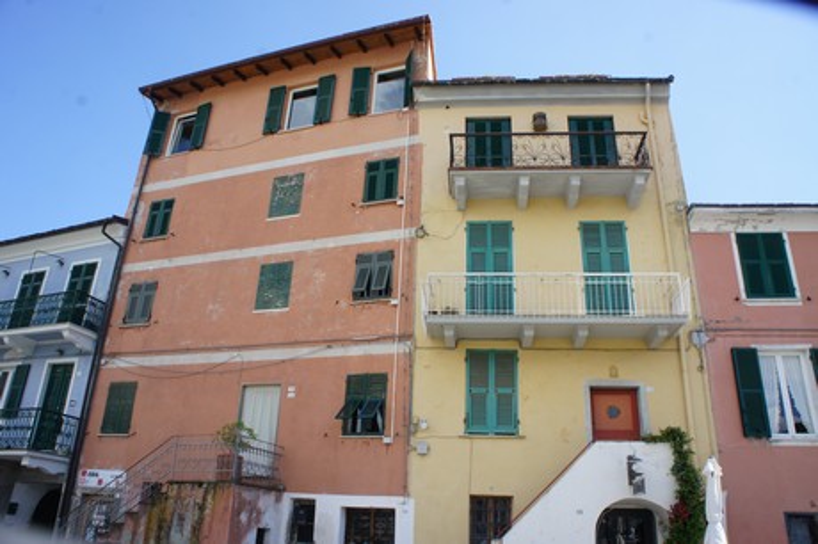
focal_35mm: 27
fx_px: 613
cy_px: 272
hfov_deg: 67.4
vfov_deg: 47.9
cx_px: 409
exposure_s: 1/125
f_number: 11
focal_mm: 18
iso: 200
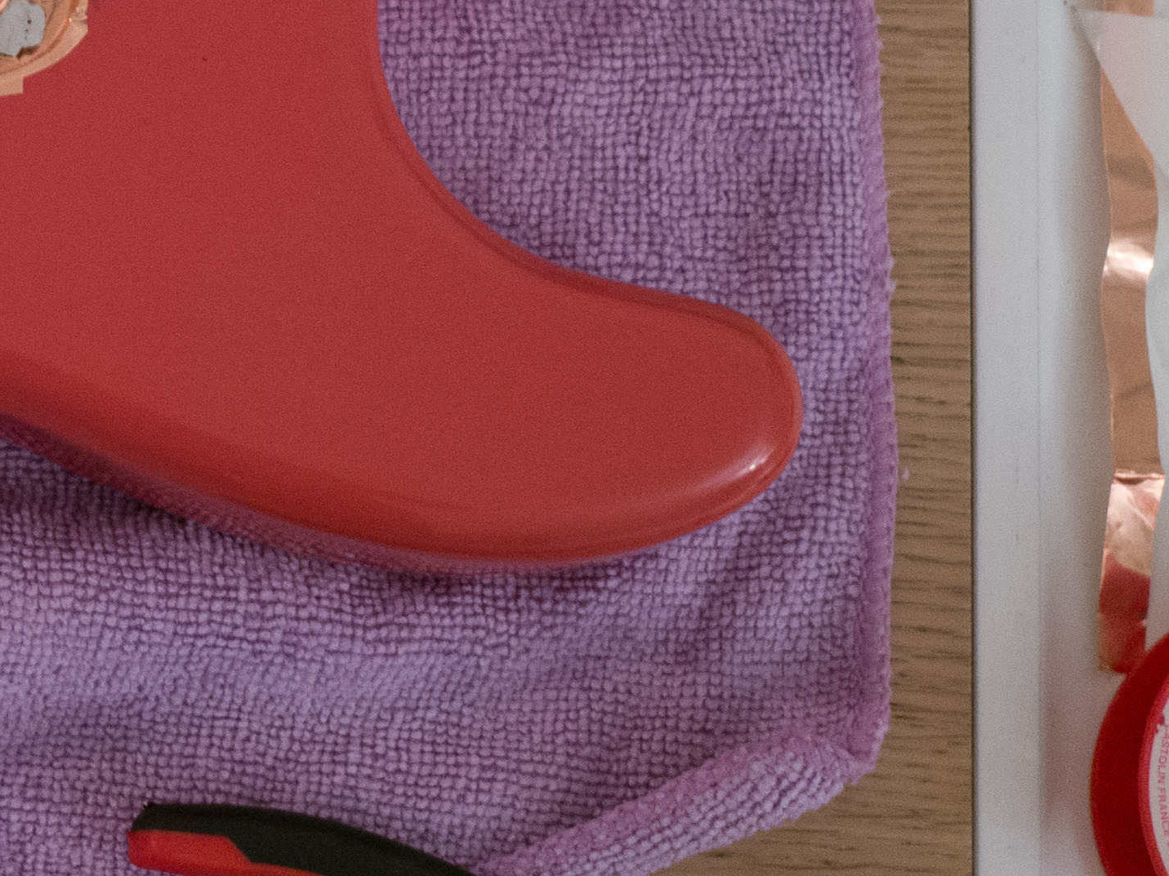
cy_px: -275
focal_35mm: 161
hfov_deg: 11.9
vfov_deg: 9.1
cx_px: -391
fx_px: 5437
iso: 800
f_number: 1.8
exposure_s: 1/30
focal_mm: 25
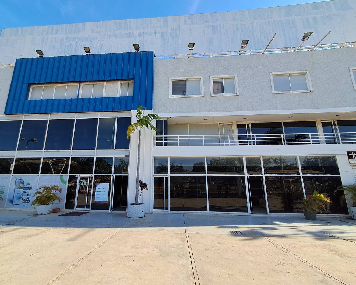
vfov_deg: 77.0
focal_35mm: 17
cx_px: 164
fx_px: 179
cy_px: 141
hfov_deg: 89.5
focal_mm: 1.64
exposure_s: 1/698
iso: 40
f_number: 2.2
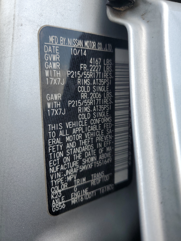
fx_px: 181
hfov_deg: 53.1
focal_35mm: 26
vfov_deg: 67.3
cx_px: 90
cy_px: 120
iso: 50
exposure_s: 1/1429
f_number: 1.5
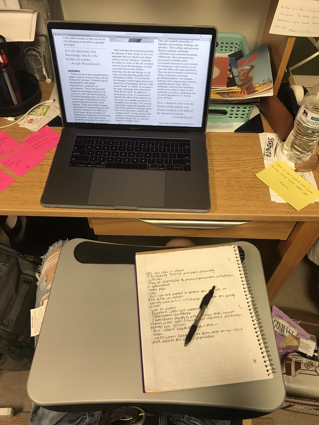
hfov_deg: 49.7
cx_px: 160
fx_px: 344
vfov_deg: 63.4
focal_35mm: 28
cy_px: 212
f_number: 1.8
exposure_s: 1/24
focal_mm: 3.99
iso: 40
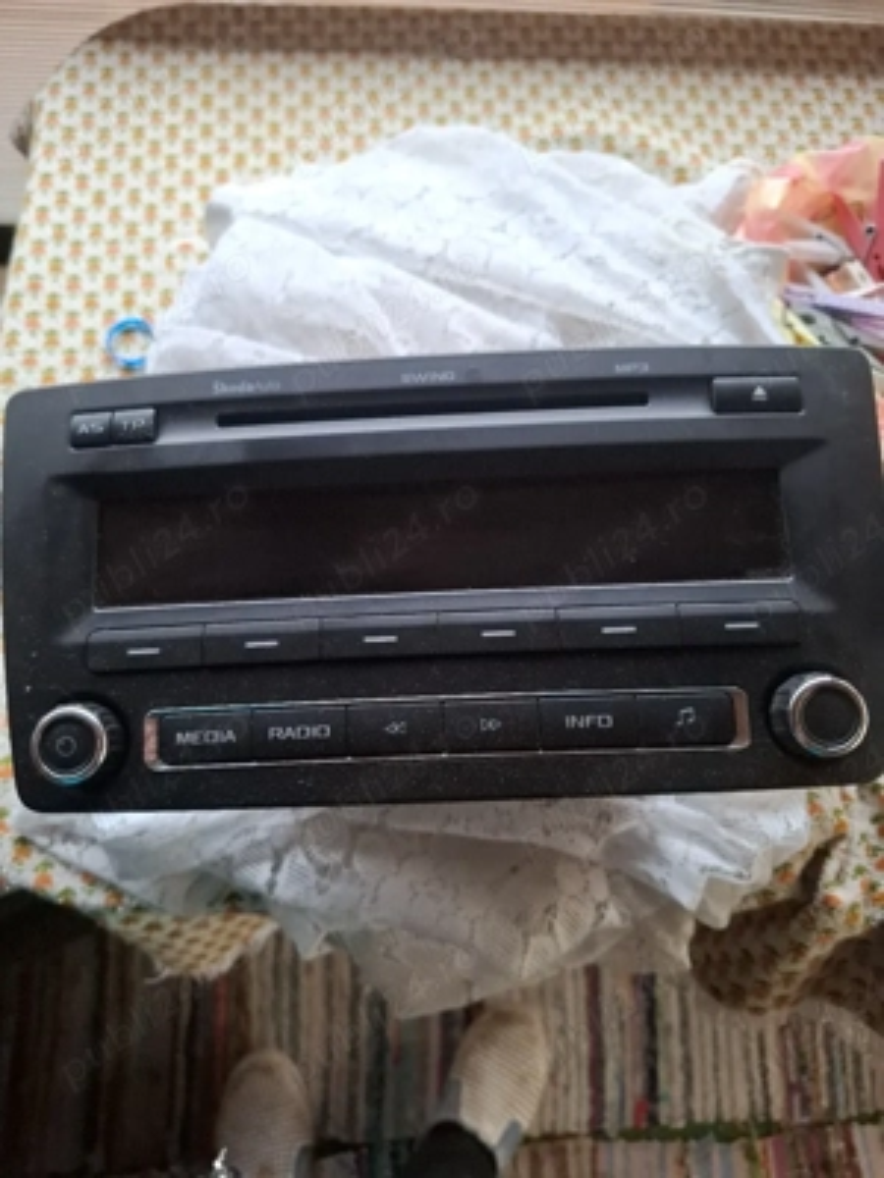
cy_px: 589
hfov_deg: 58.9
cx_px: 442
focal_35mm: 23
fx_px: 783
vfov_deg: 73.9
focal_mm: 5.54
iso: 100
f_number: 1.8
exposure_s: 1/100
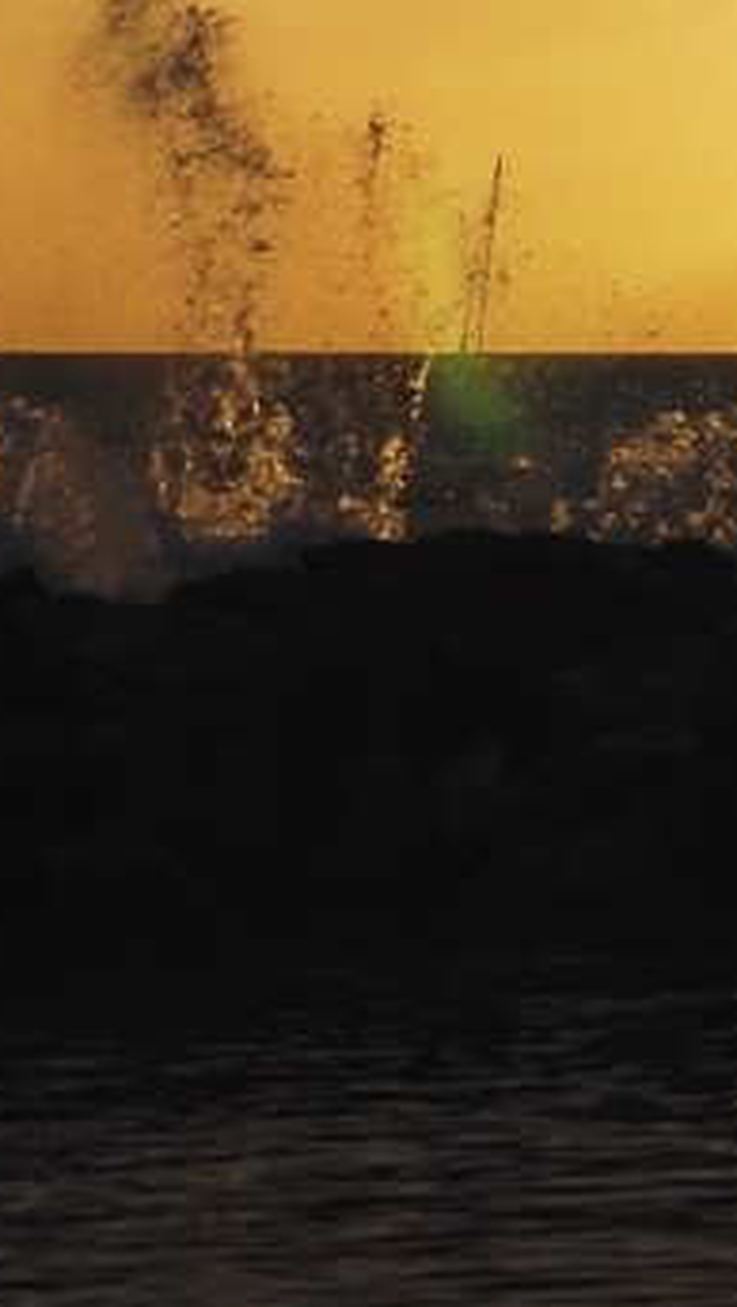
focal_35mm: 234
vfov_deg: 9.2
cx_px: 1402
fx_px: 8114
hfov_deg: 5.1
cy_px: 51
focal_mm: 50
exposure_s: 1/200
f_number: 16
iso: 100
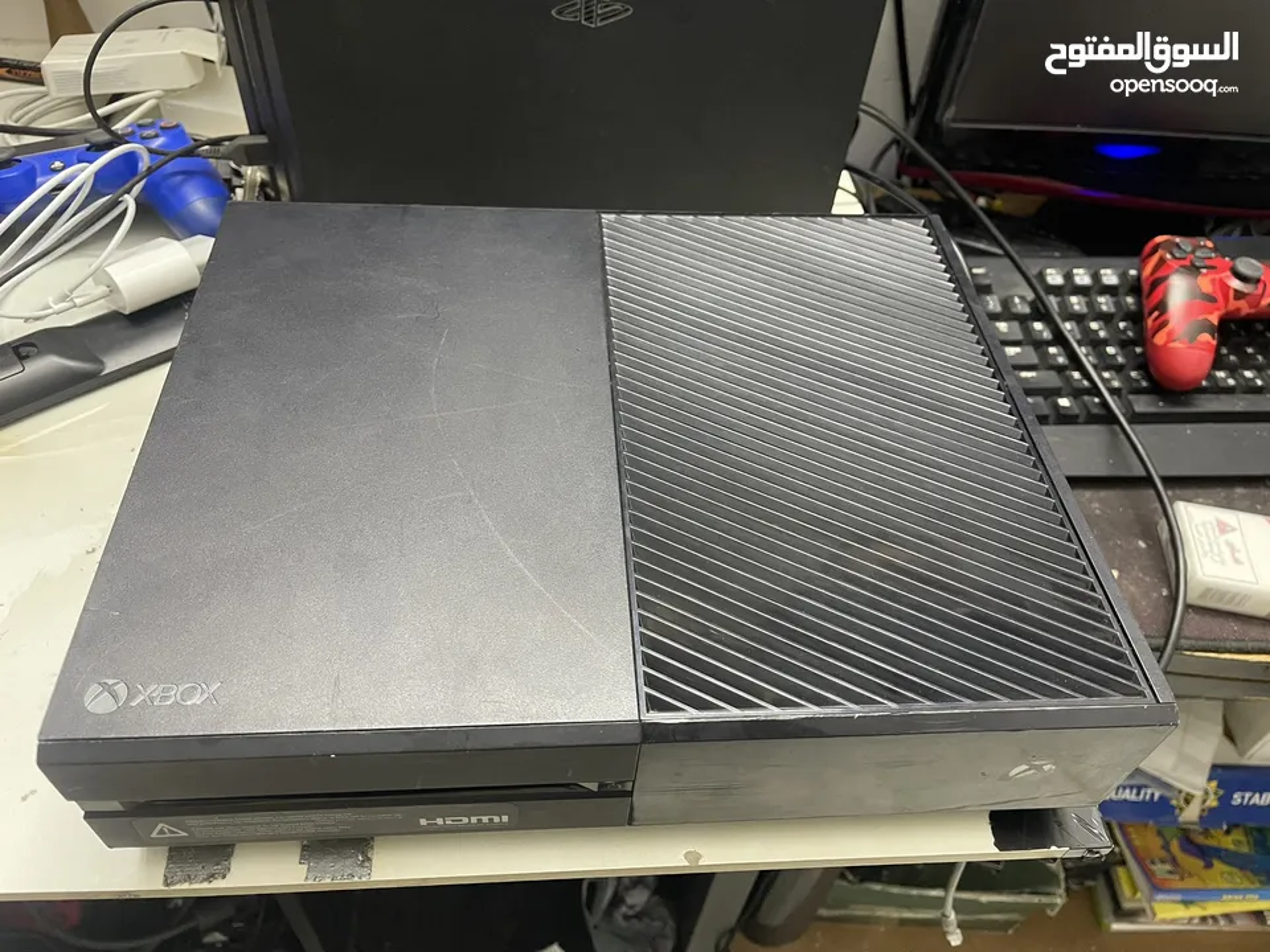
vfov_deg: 54.9
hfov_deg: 69.4
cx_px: 635
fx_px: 917
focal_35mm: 25
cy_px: 476
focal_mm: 5.1
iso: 500
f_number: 1.6
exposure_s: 1/50
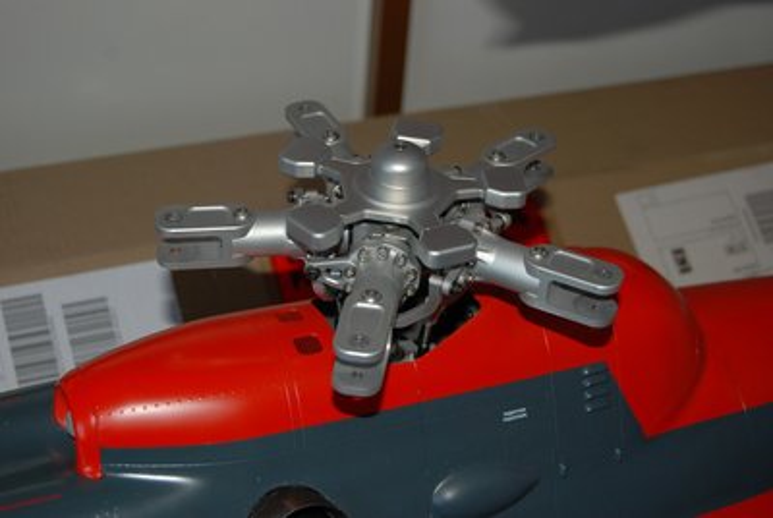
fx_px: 1355
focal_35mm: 63
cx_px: 386
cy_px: 259
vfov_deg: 21.6
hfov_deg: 31.8
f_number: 5.3
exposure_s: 1/60
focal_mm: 42
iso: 320
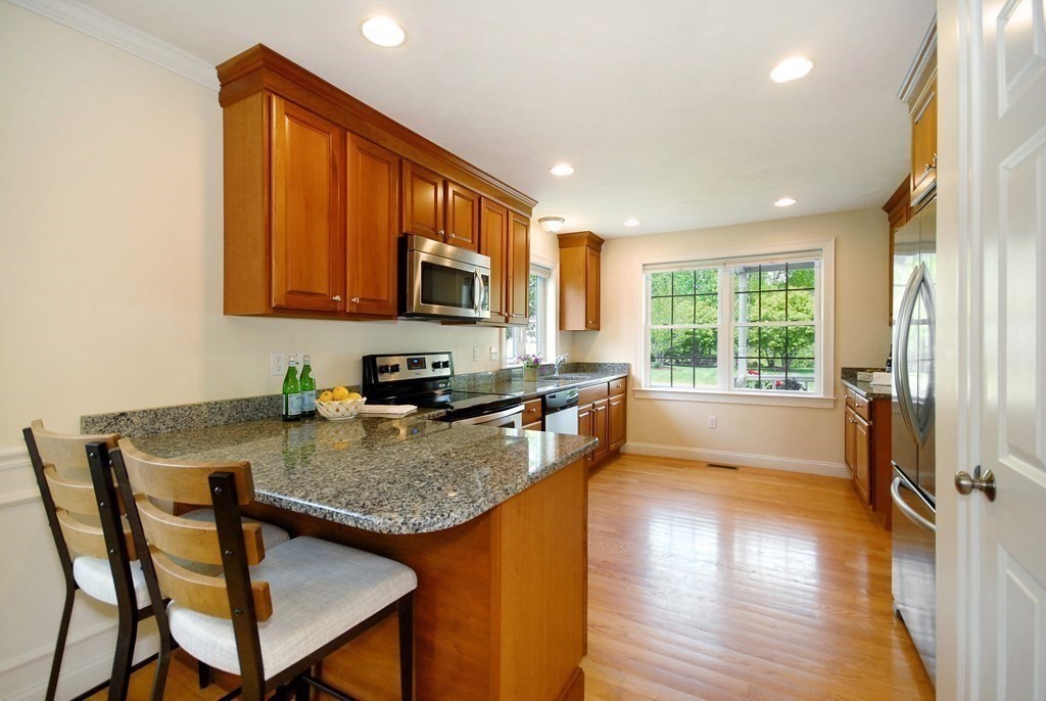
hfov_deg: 100.3
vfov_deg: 77.5
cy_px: 350
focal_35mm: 15
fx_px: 436
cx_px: 523
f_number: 4
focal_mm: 10
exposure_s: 1/40
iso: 400
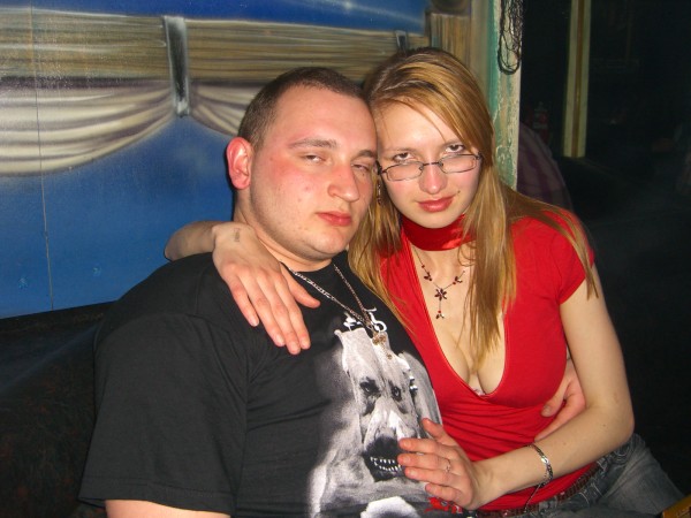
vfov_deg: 37.7
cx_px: 346
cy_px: 259
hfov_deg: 49.0
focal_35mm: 38
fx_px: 759
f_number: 2.8
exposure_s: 1/60
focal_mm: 7.9
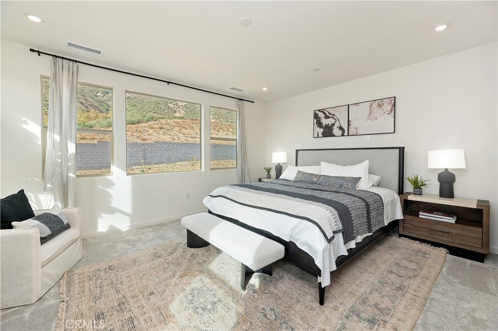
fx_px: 194
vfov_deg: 81.1
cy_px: 166
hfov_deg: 104.3
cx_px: 249
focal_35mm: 14
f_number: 10
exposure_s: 1/80
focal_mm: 14
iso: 500
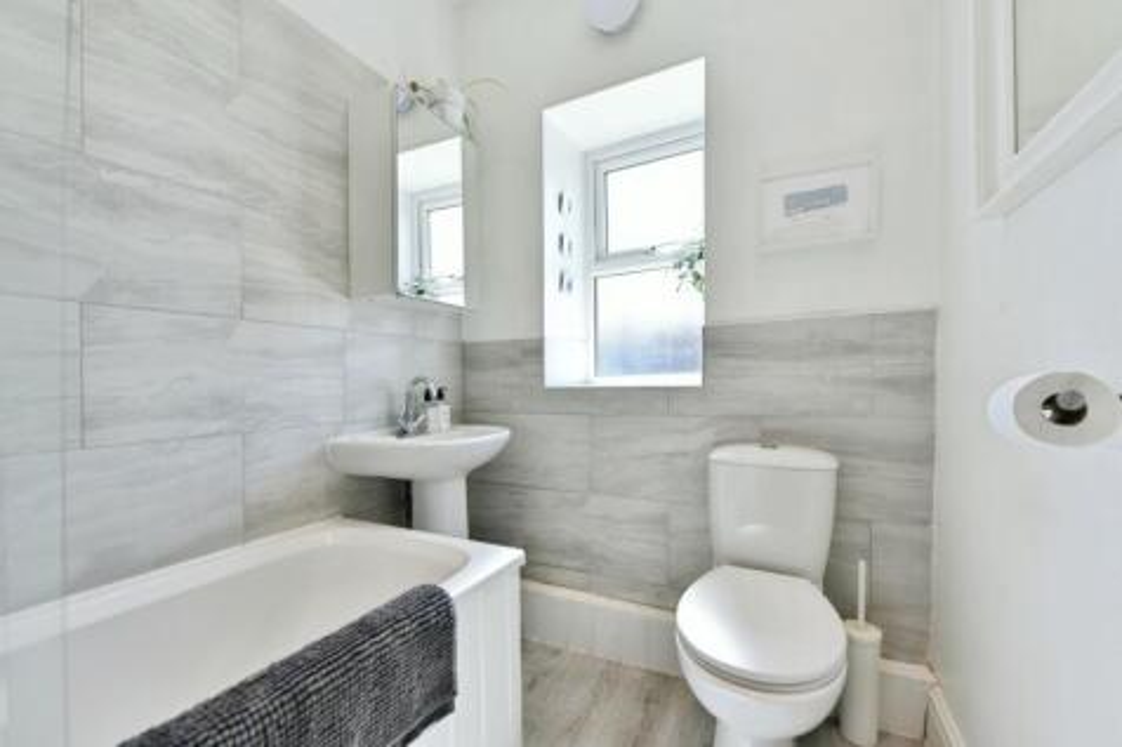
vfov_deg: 81.2
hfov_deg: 104.3
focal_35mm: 14
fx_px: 436
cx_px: 561
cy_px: 374
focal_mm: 14
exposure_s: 1/125
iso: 500
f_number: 7.1
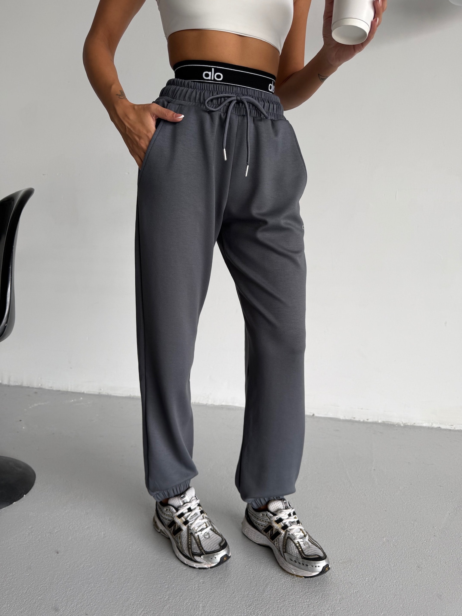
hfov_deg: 56.8
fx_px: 427
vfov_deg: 71.6
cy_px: 308
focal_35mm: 24
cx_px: 231
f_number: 1.78
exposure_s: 1/255
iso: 64
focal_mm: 6.76
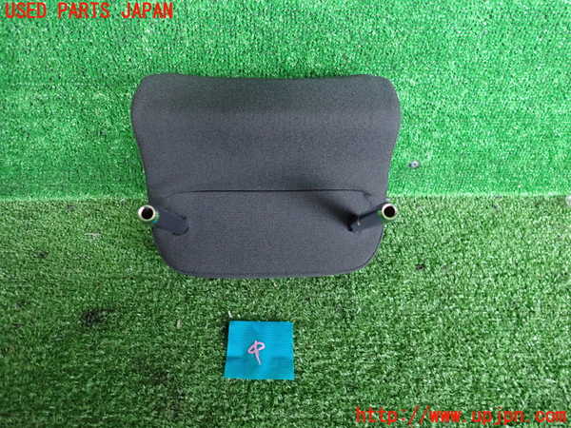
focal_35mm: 25
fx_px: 412
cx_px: 286
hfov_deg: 69.4
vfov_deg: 54.9
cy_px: 214
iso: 640
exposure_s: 1/30
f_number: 2
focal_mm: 4.5
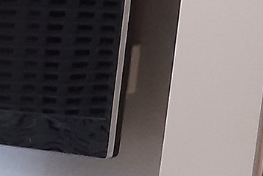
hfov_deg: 9.3
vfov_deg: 5.5
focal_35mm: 204
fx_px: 1492
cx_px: -308
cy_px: 786
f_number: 1.7
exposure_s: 1/50
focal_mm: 3.92
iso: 320
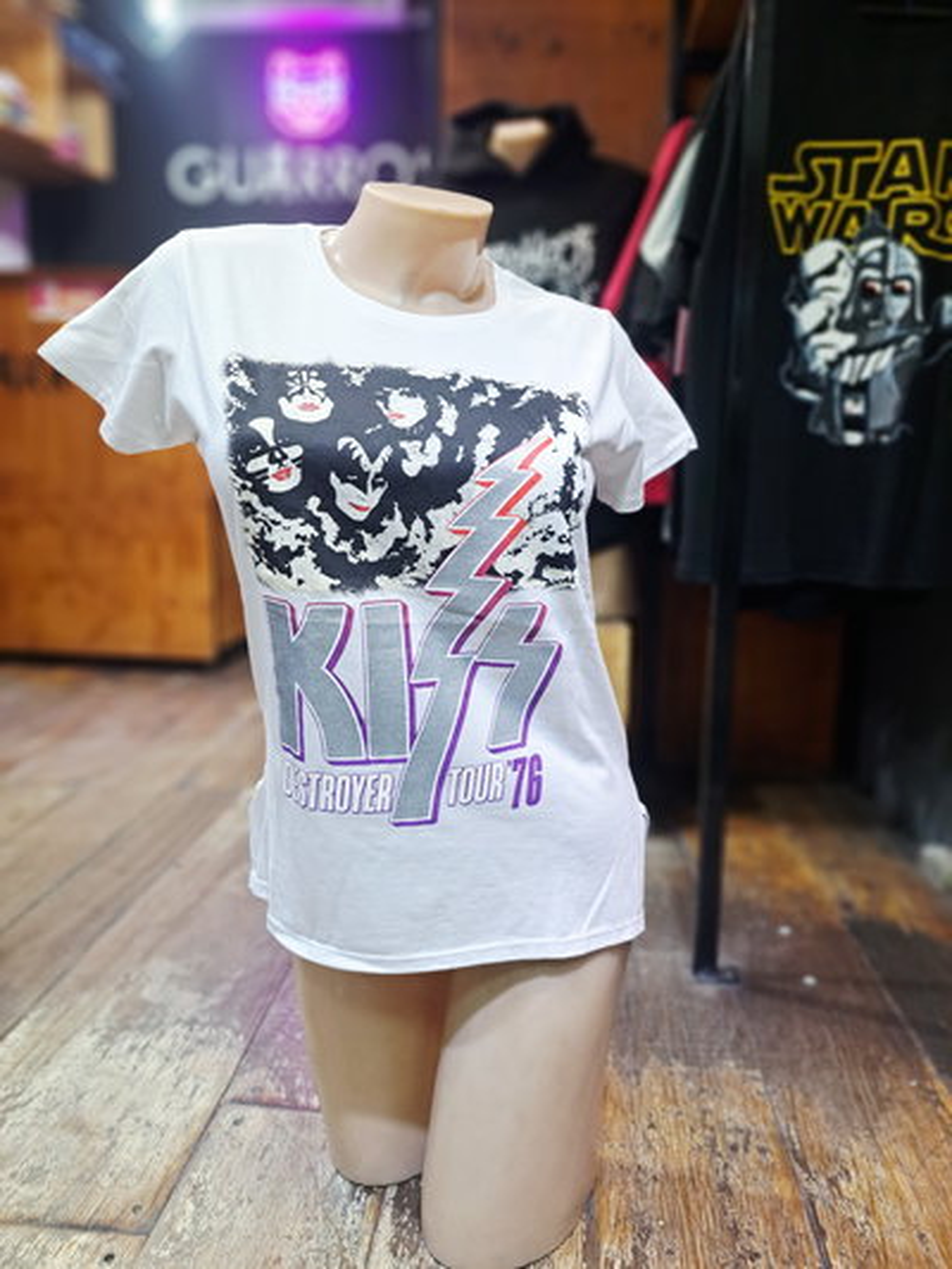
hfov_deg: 56.8
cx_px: 476
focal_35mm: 24
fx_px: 880
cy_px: 634
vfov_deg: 71.6
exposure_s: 1/50
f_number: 1.8
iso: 100
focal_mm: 5.23
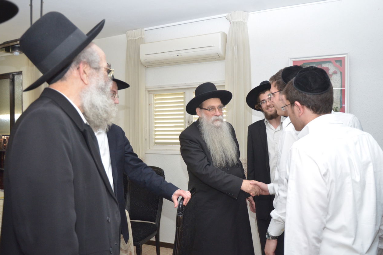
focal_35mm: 30
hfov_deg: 61.9
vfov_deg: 43.6
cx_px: 197
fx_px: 319
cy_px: 134
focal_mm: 18
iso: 1600
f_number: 5
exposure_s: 1/320
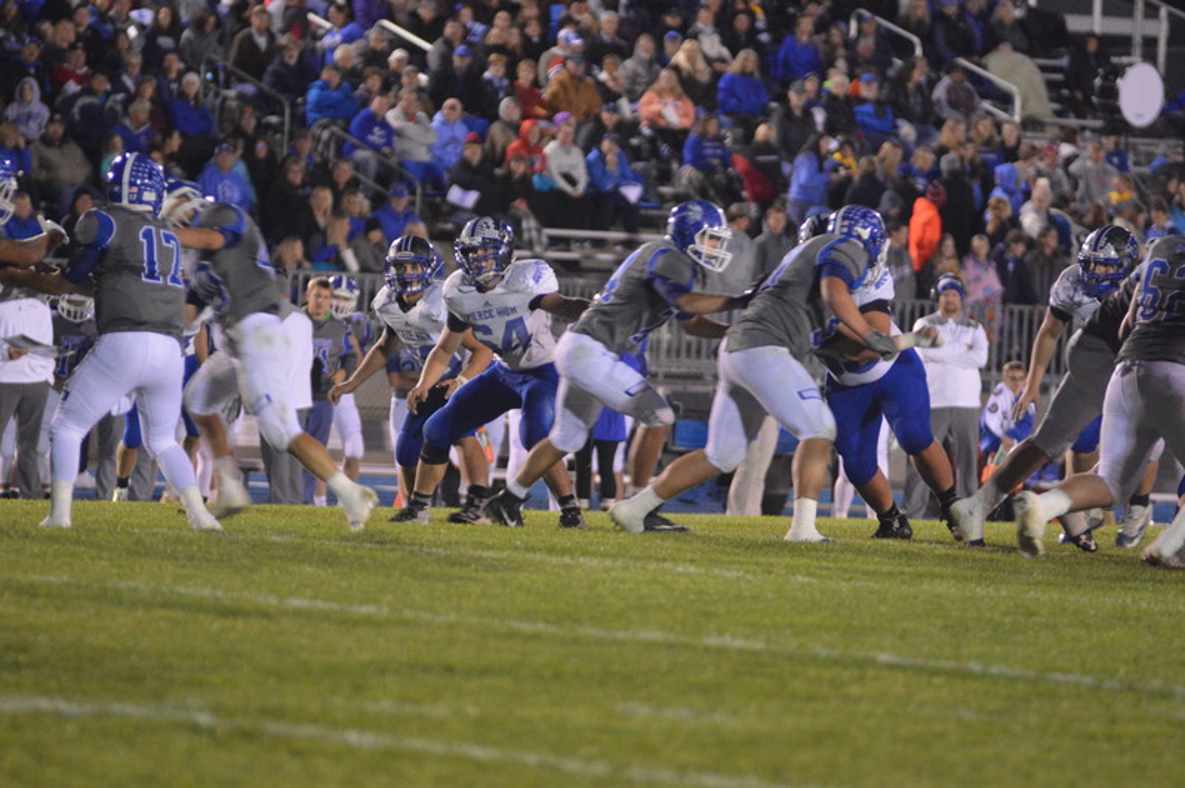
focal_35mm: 285
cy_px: 394
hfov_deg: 7.2
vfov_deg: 4.8
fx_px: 9373
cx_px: 592
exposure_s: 1/160
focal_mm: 190
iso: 3200
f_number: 2.8
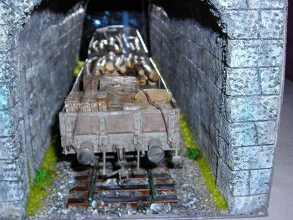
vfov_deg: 30.9
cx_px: 128
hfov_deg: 40.4
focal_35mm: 47
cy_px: 110
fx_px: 398
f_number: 3.2
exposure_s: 1/60.1
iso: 50
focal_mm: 6.3
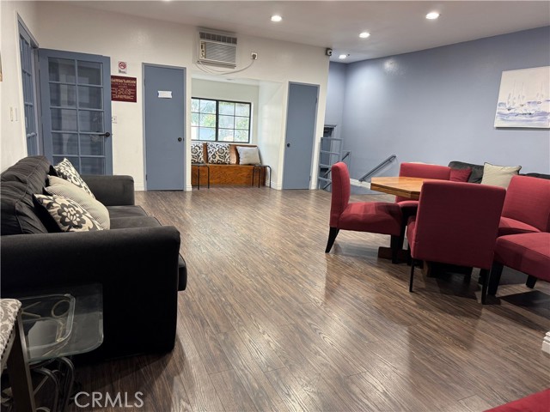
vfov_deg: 56.8
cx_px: 275
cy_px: 206
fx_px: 381
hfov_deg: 71.6
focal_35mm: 24
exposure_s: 1/60
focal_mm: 6.76
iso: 320
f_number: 1.78
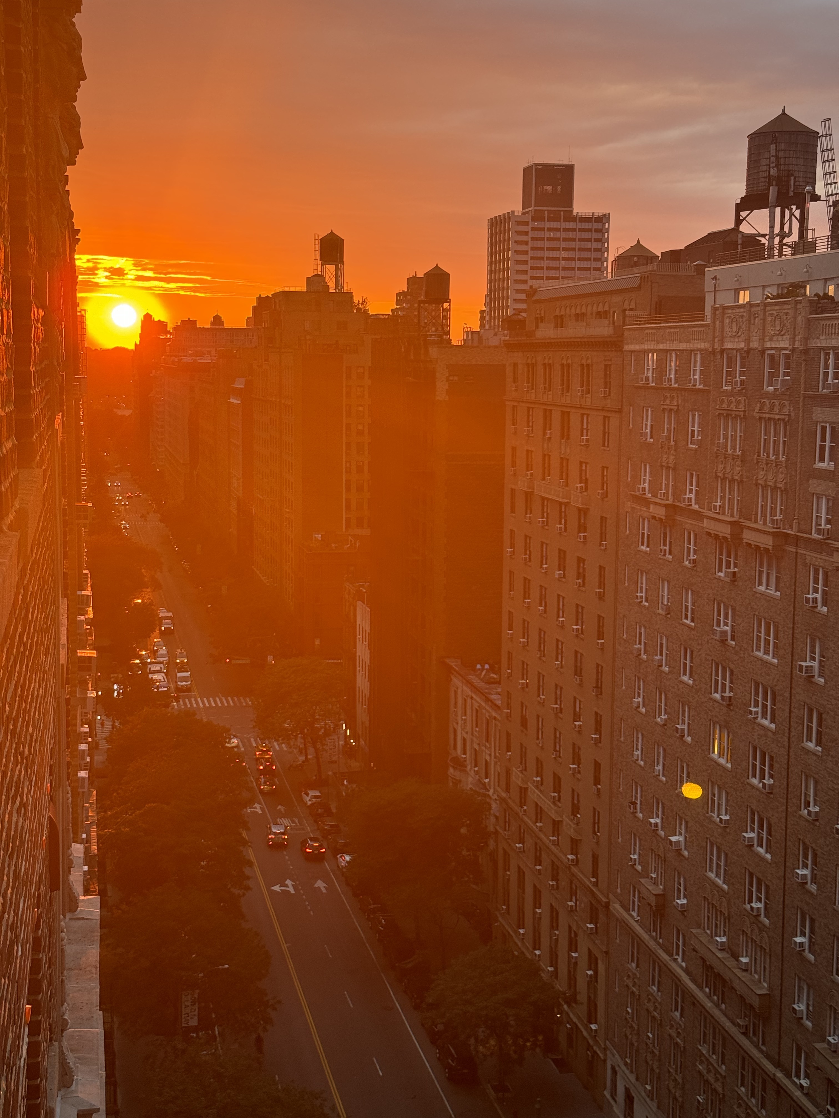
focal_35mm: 48
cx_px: 420
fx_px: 1551
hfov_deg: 30.3
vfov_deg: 39.7
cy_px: 559
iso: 64
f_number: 1.78
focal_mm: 6.76
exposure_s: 1/187
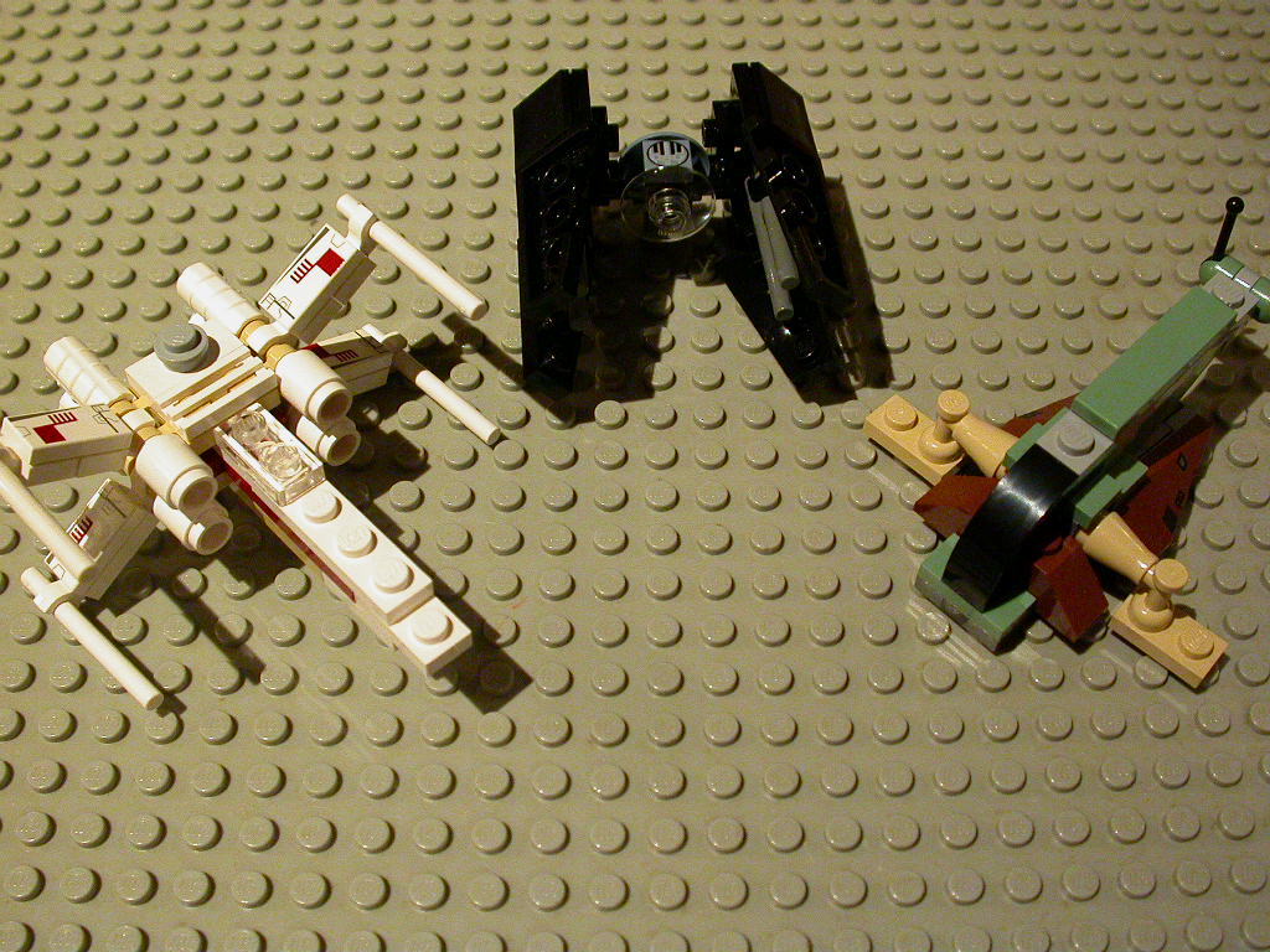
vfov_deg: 36.0
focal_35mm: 40
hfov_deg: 46.8
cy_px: 476
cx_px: 635
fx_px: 1468
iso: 400
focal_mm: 8.4
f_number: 3
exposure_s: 1/47.4
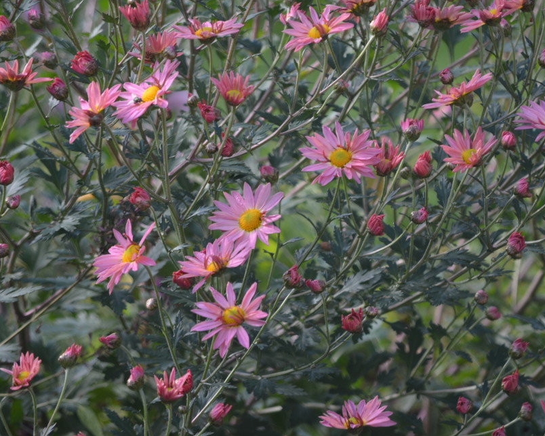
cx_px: 331
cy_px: 207
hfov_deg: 4.0
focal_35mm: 483
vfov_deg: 3.2
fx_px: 7790
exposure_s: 1/250
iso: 500
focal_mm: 270
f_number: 5.6
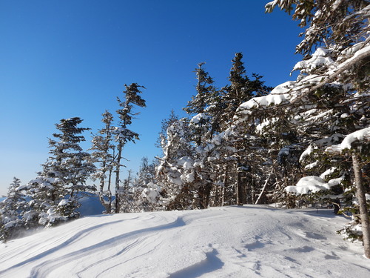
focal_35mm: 24
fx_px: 257
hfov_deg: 71.6
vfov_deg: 56.8
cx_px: 185
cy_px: 139
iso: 125
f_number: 4.1
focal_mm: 4.3
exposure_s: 1/1000
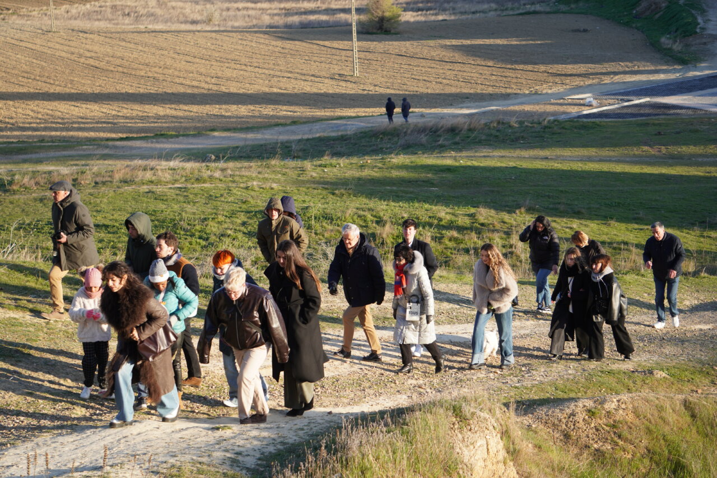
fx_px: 1643
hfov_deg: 24.6
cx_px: 358
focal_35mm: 82
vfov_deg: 16.5
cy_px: 239
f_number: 4.5
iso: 100
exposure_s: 1/160
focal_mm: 55
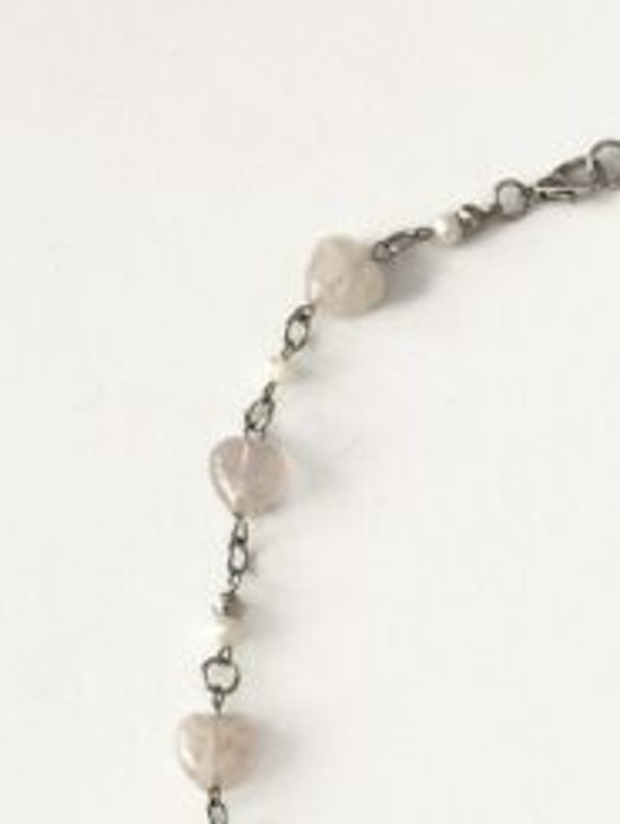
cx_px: 637
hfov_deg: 12.5
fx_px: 2789
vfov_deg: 16.6
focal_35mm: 117
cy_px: 767
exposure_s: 1/60
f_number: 1.8
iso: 250
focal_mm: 6.86
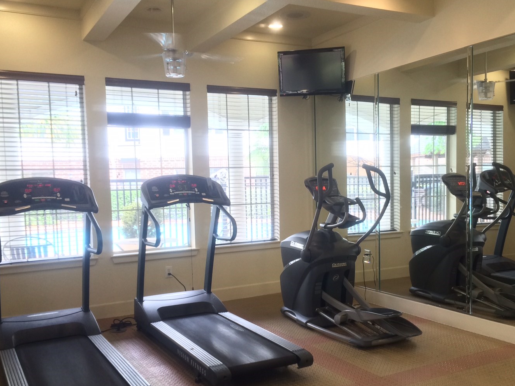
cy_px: 221
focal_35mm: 37
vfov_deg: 38.6
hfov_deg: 50.1
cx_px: 279
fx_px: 550
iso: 64
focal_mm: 4.12
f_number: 2.2
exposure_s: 1/30
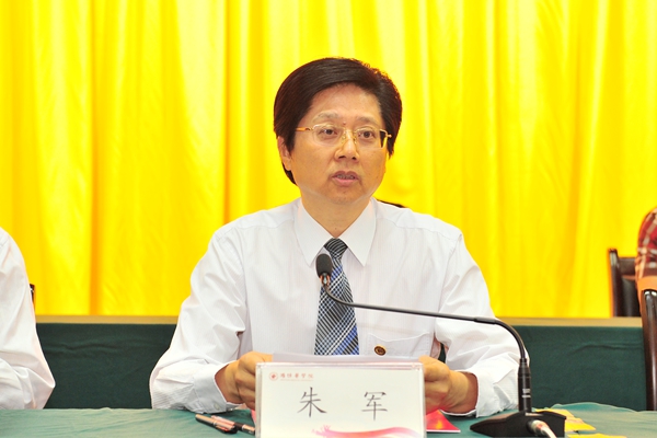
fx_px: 1095
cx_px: 328
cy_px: 219
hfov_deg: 33.4
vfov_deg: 22.6
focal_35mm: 60
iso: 800
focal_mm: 60
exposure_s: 1/125
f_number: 4
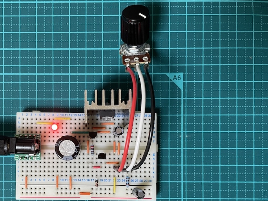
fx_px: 302
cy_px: 148
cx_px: 84
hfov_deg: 46.9
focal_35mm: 39
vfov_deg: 36.1
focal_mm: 4.2
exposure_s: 1/60
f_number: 1.6
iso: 250
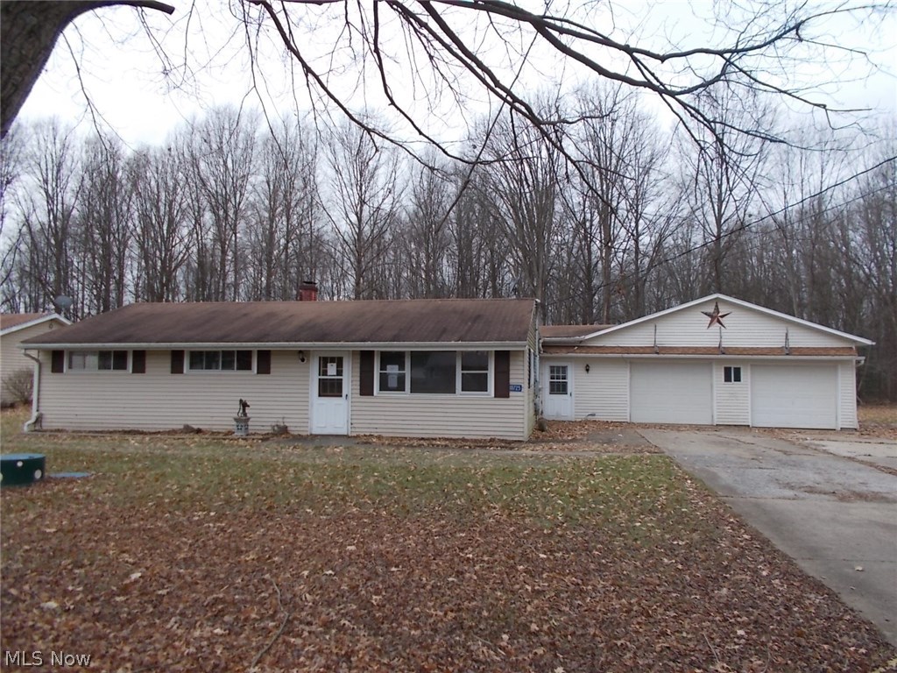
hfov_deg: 67.3
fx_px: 674
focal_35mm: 26
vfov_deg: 53.1
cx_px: 448
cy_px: 336
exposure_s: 1/250
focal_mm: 4.6
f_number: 3.2
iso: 80
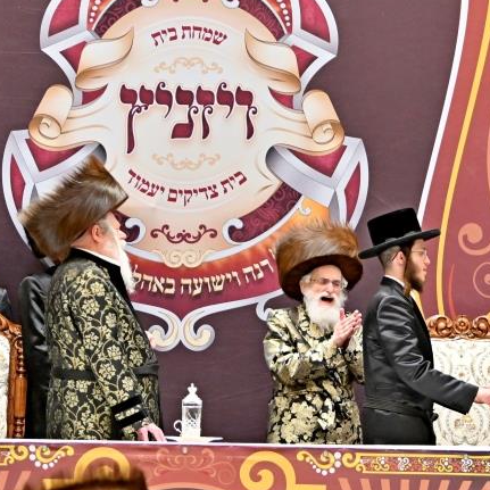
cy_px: 233
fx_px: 3619
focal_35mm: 226
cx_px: 458
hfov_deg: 7.7
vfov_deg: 7.7
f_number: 2.8
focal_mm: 75
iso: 800
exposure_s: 1/800
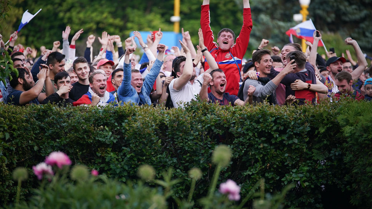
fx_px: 1775
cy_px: 104
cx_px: 186
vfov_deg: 6.7
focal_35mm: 180
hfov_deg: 12.0
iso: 640
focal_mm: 171
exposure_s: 1/2000
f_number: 2.8
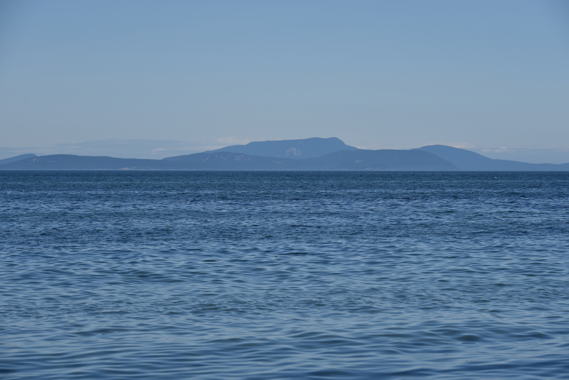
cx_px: 284
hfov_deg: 16.4
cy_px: 190
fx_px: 1976
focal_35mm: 125
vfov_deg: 11.0
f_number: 10
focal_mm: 125
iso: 100
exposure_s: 1/400
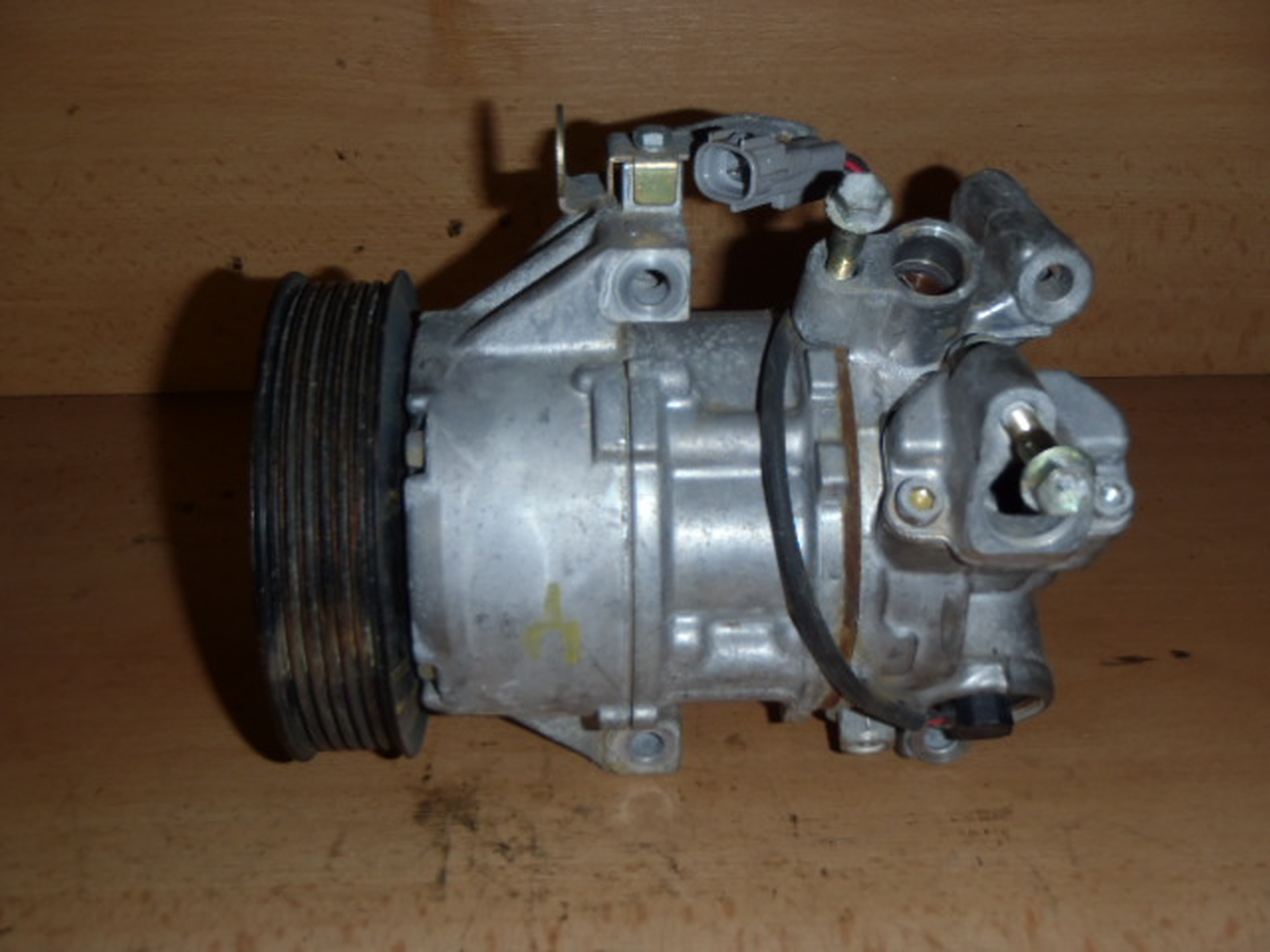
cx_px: 635
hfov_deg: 49.0
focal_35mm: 38
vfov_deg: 37.7
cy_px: 476
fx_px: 1394
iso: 100
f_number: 4.6
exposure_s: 1/40
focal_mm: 6.83
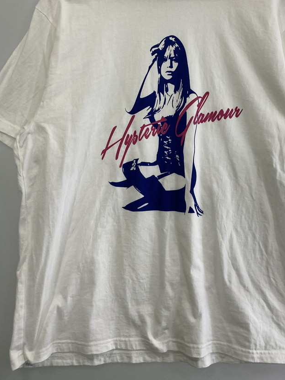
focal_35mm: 41
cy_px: 116
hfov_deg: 35.0
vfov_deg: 44.9
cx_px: 171
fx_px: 450
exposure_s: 1/100
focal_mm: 3.99
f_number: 1.8
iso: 80
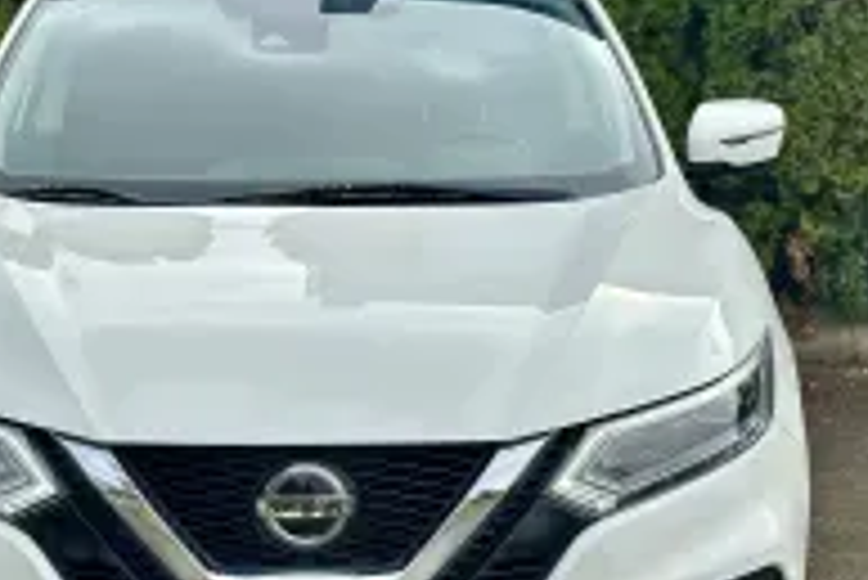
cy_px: 369
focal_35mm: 93
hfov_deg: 21.8
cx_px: 315
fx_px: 2244
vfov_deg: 14.7
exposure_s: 1/2304
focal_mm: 6.86
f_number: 1.78
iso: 64
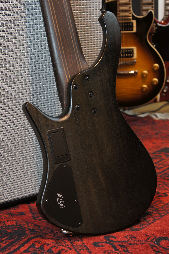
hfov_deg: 18.1
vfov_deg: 27.0
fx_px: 529
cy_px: 127
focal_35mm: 75
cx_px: 84
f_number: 6.3
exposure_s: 1/4
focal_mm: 50
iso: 100
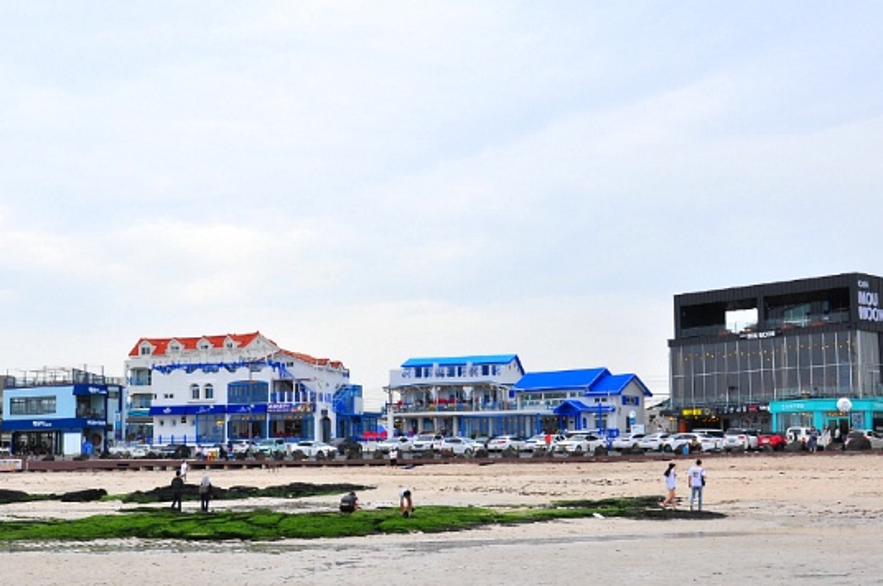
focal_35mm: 58
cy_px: 346
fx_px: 1414
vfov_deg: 23.4
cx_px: 364
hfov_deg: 34.6
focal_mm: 27
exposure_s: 1/100
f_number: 11
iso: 200
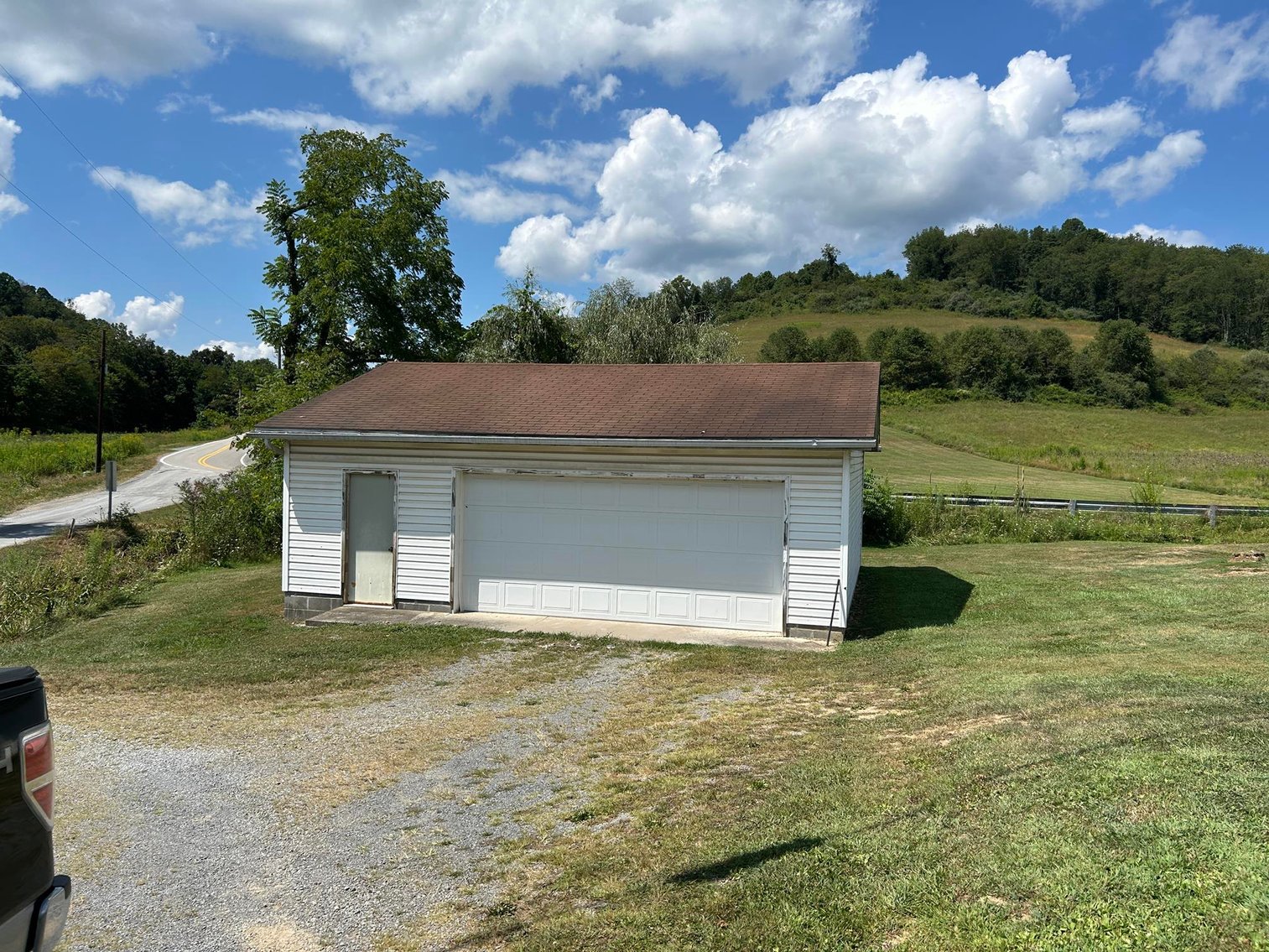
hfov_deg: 67.3
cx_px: 634
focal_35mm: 26
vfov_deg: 53.1
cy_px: 476
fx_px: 953
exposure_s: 1/5319
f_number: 1.5
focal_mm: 5.7
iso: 50
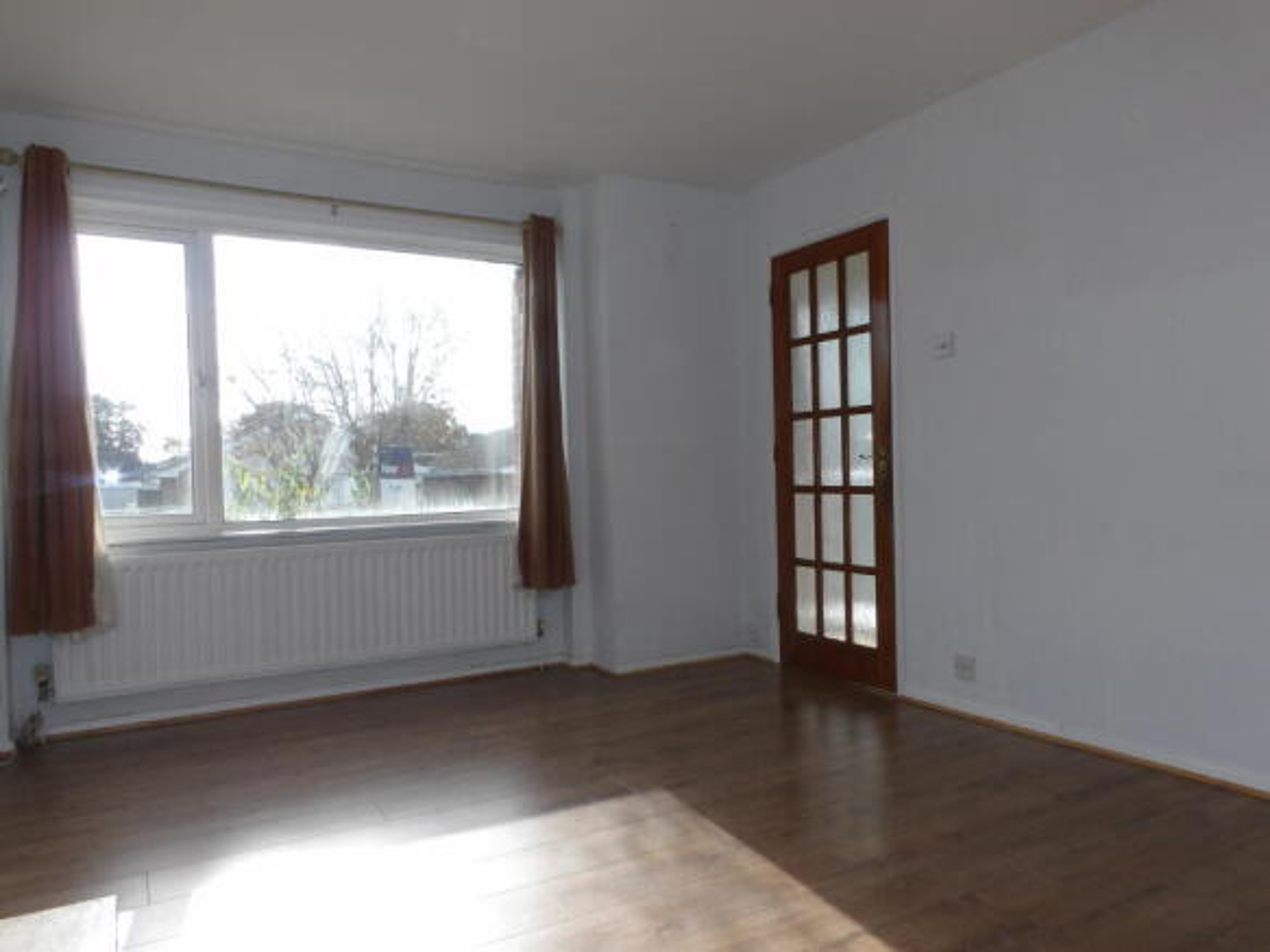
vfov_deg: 56.8
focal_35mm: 24
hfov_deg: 71.6
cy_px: 476
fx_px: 880
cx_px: 635
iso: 100
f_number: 4.1
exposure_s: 1/249
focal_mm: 4.3
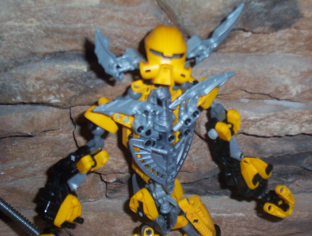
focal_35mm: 78
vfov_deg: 19.0
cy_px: 118
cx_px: 156
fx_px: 705
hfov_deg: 25.0
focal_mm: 12.09
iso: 140
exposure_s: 1/58
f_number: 3.94
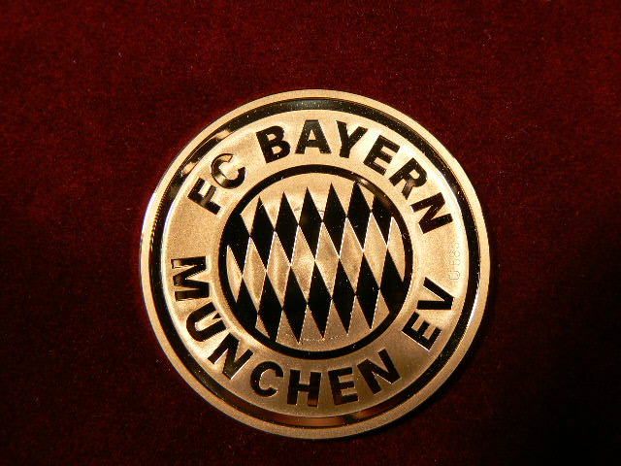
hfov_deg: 51.4
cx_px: 310
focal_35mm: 36
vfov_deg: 39.7
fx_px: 646
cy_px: 233
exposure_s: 1/60
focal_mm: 6
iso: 80
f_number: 4
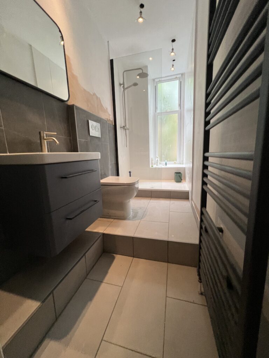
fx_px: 135
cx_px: 134
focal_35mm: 13
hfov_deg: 89.9
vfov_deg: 106.2
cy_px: 179
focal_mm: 1.57
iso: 125
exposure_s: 1/99
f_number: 1.8
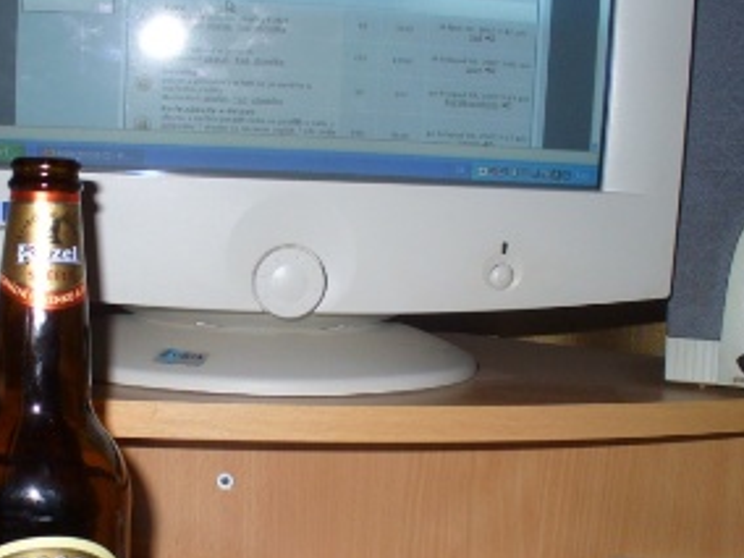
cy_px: 334
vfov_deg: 22.9
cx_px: 266
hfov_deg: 30.1
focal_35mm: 64
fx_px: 1376
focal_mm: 6.1
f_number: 2.8
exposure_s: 1/60
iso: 100
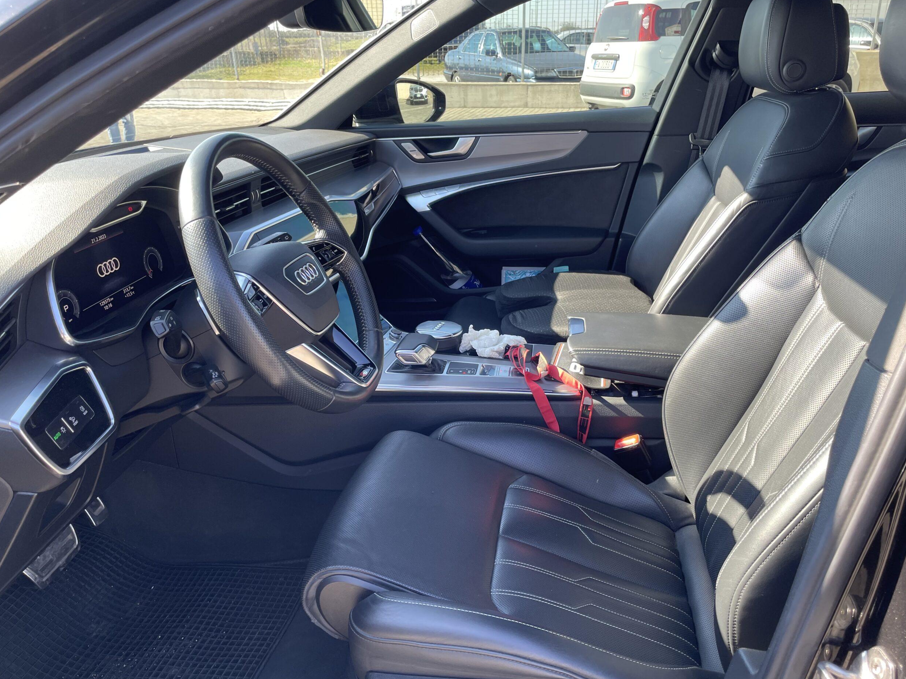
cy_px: 348
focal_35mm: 27
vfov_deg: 51.4
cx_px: 469
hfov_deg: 65.3
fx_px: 707
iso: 32
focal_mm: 4.2
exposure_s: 1/145
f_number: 1.6
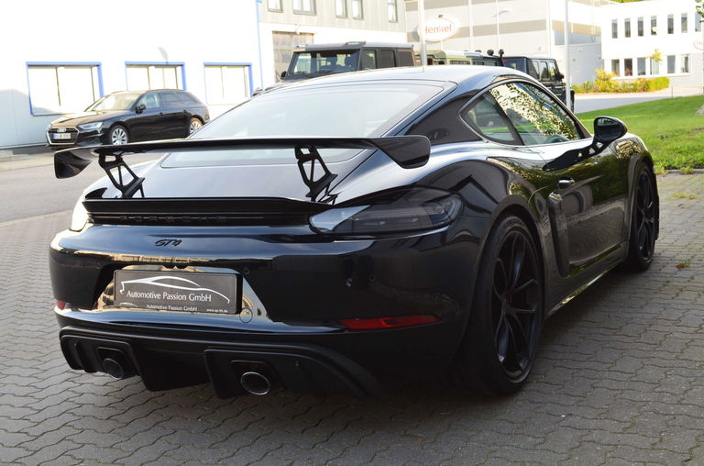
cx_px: 352
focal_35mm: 48
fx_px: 936
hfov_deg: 41.2
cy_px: 233
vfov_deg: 27.9
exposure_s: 1/60
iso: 400
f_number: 10
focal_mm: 32
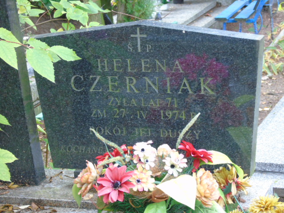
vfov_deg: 13.7
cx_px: 142
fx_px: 886
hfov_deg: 18.2
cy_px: 106
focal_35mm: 108
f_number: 4.4
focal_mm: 19
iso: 400
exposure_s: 1/25
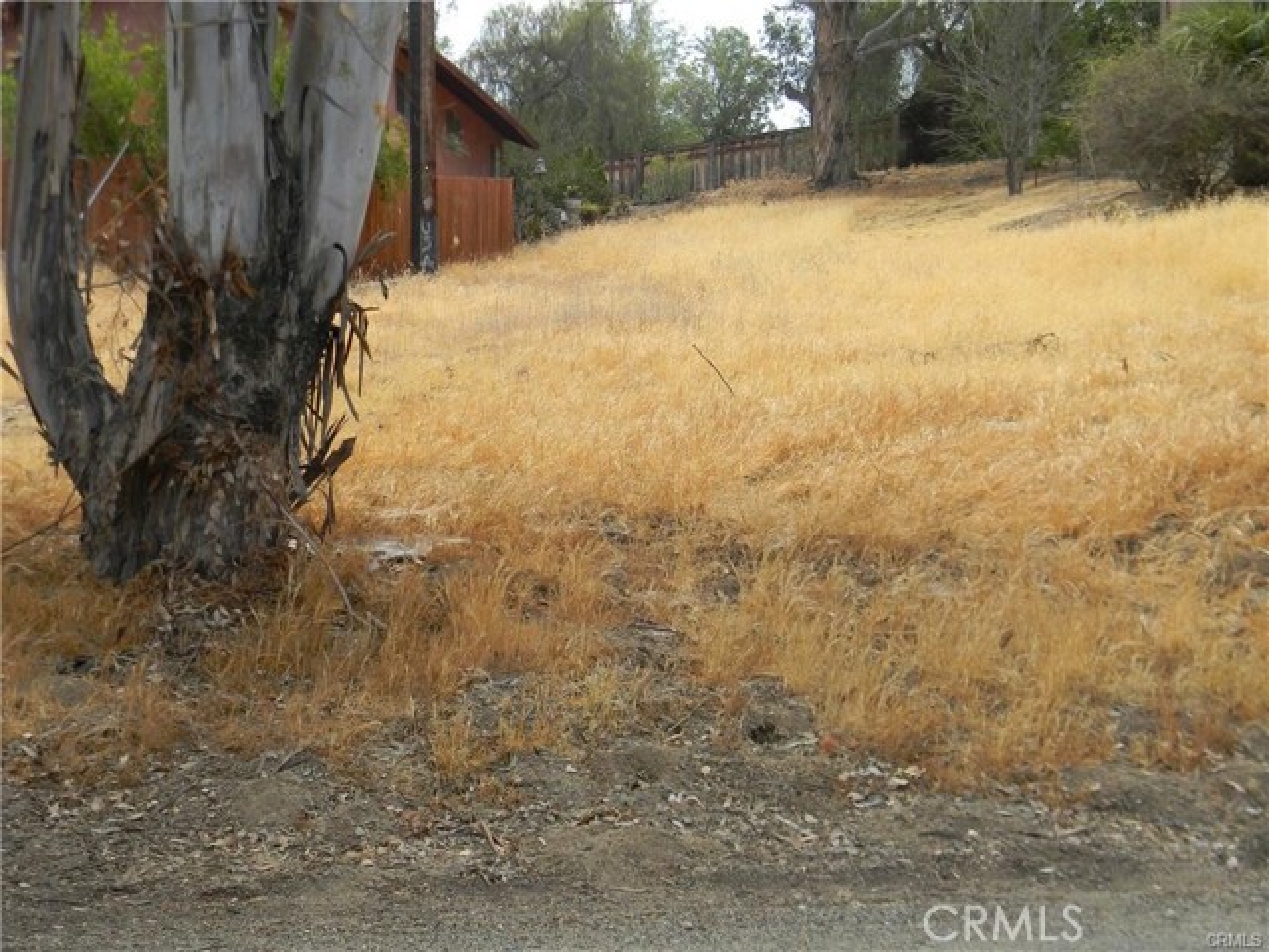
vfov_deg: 26.1
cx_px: 634
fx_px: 2053
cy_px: 476
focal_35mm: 56
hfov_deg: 34.3
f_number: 4.1
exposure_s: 1/290
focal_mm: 10.1
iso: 80
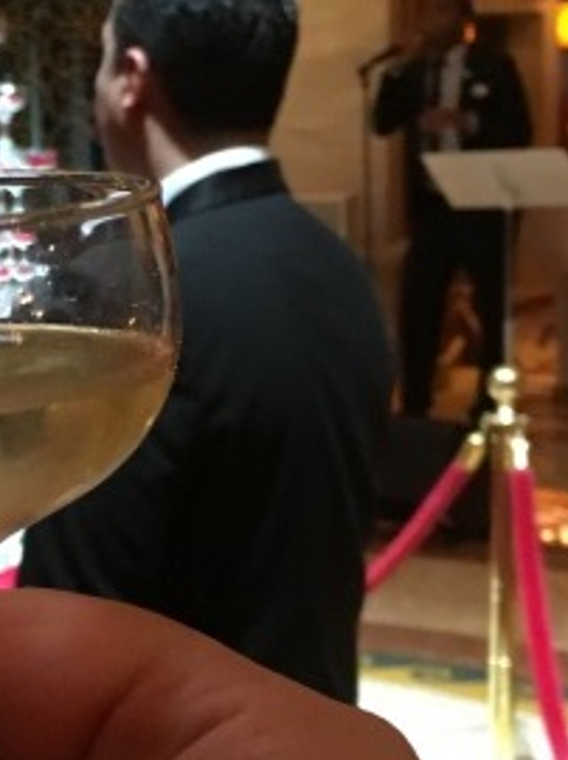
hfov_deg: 16.5
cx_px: -98
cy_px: 448
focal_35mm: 86
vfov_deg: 22.8
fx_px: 1885
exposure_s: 1/30
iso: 200
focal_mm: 4.15
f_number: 2.2
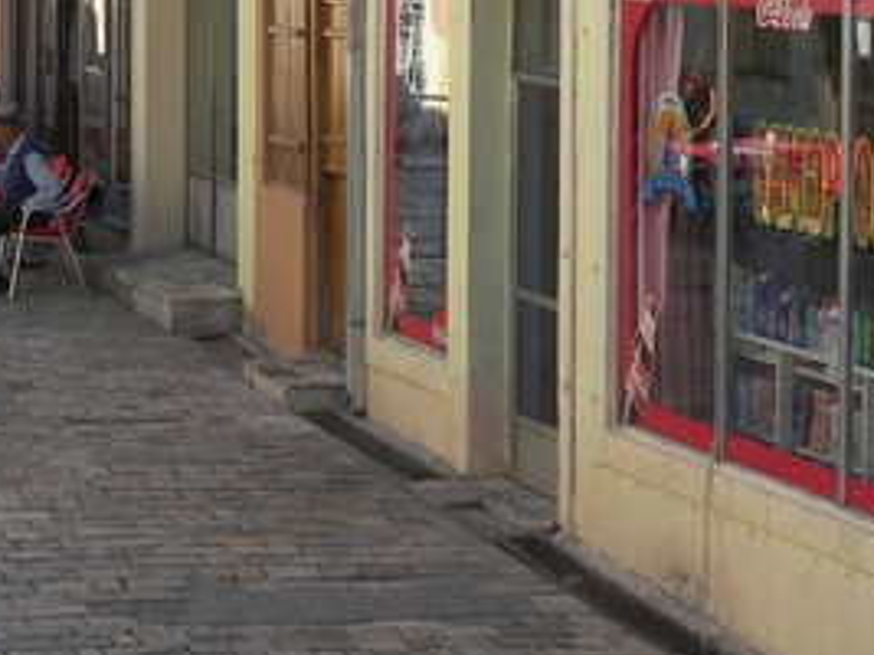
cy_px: 131
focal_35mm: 155
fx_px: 3912
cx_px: 412
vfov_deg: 9.5
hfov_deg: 12.7
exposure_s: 1/250
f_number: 4
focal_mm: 14.4
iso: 50
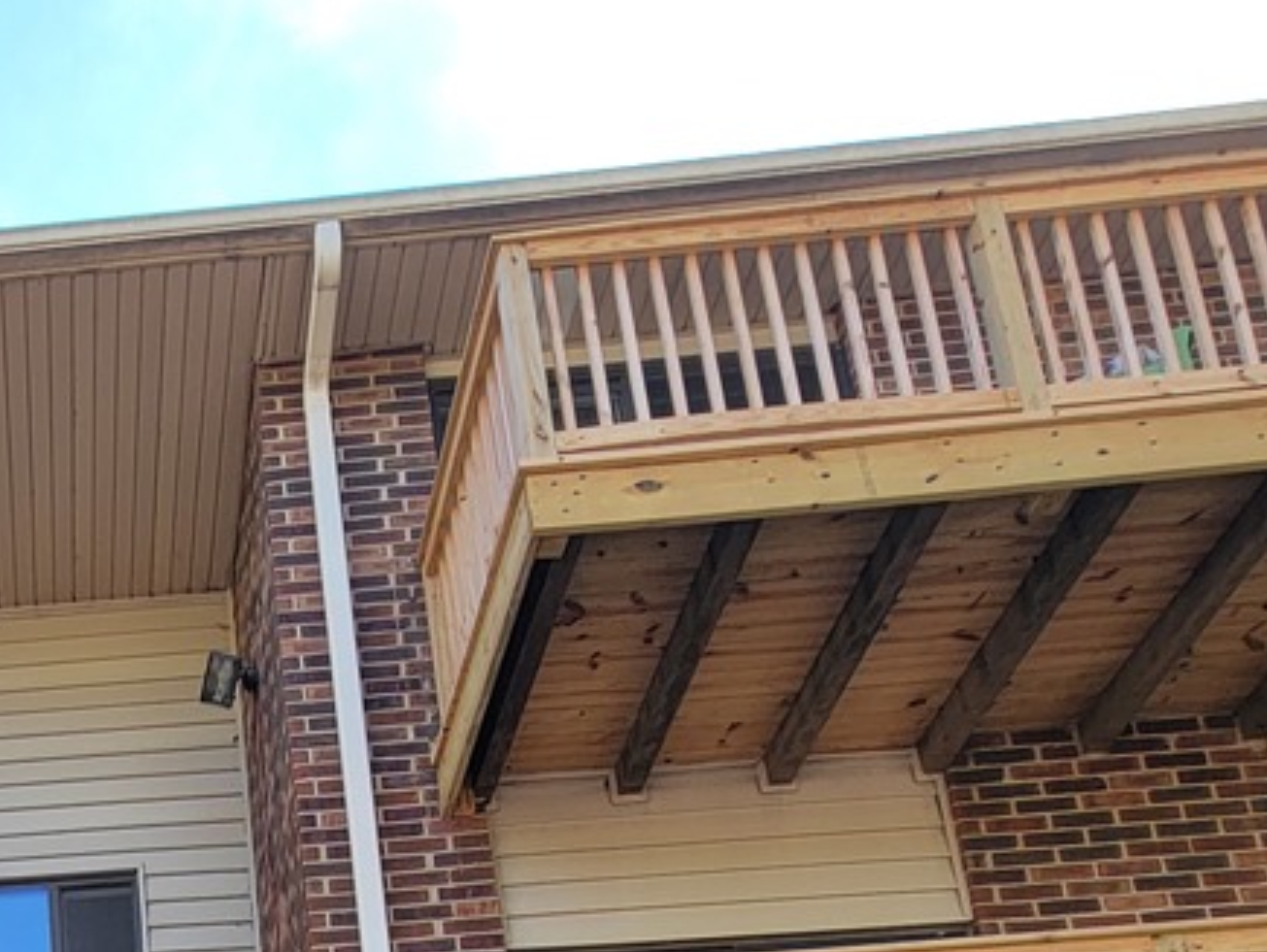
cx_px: -102
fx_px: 1575
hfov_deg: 37.3
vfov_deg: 23.8
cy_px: 1549
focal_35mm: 43
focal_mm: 2.2
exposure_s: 1/257
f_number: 2.2
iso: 50
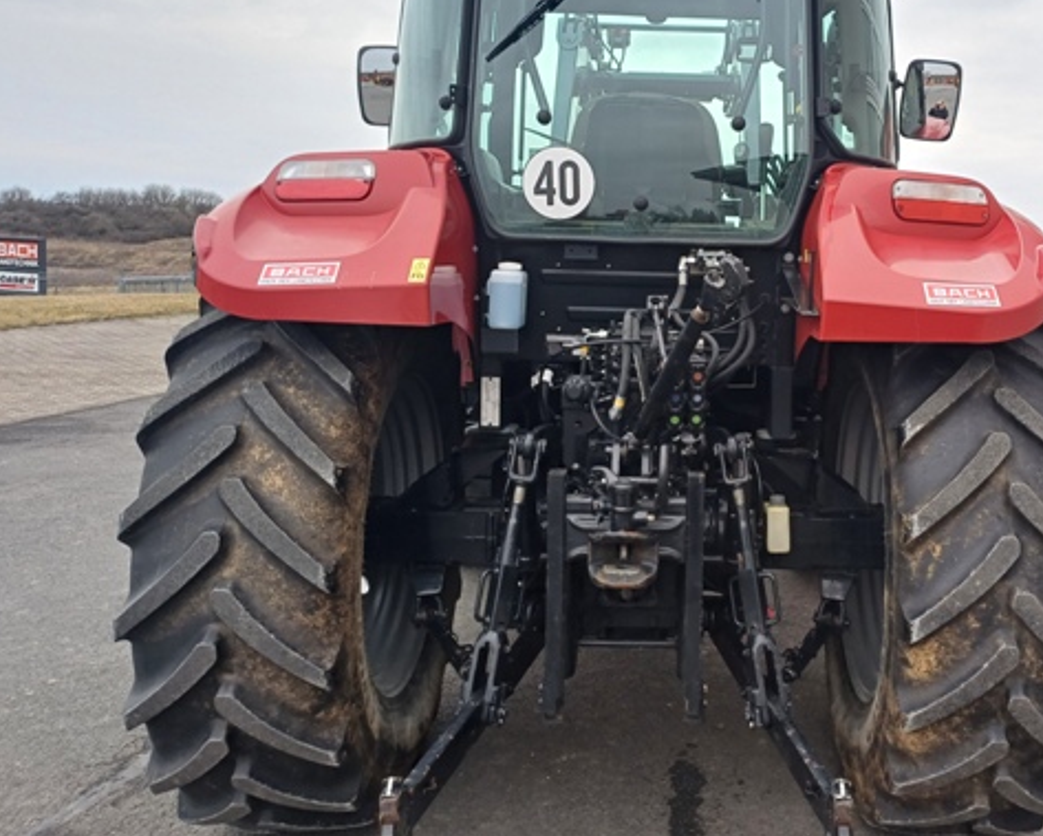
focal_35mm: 33
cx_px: 664
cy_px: 360
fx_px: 1019
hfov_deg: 53.5
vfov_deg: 44.5
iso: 64
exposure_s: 1/100
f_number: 1.8
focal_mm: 4.65
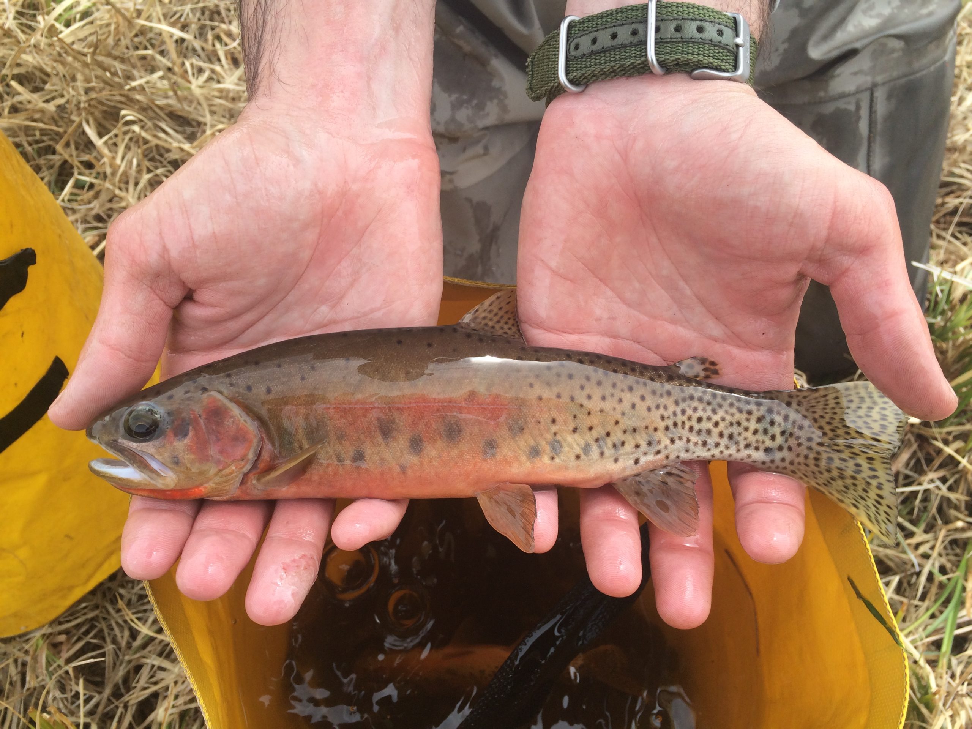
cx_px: 486
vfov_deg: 48.2
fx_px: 814
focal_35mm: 29
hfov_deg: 61.7
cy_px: 364
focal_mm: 4.15
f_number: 2.2
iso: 32
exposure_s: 1/684
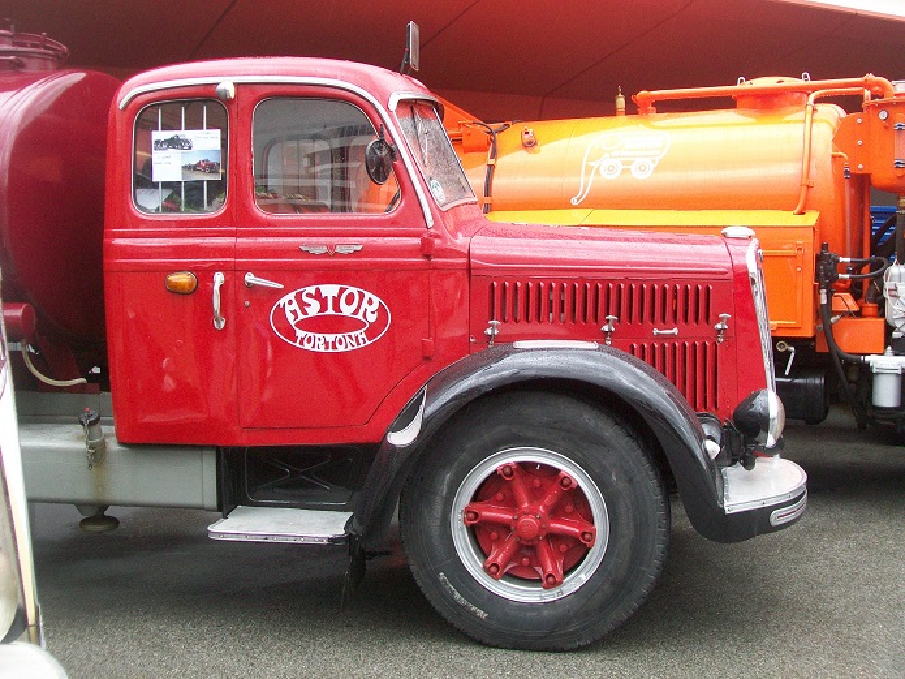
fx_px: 1176
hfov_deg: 42.1
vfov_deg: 32.2
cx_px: 452
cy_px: 340
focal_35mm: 45
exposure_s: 1/80
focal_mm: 7.6
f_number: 3
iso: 109
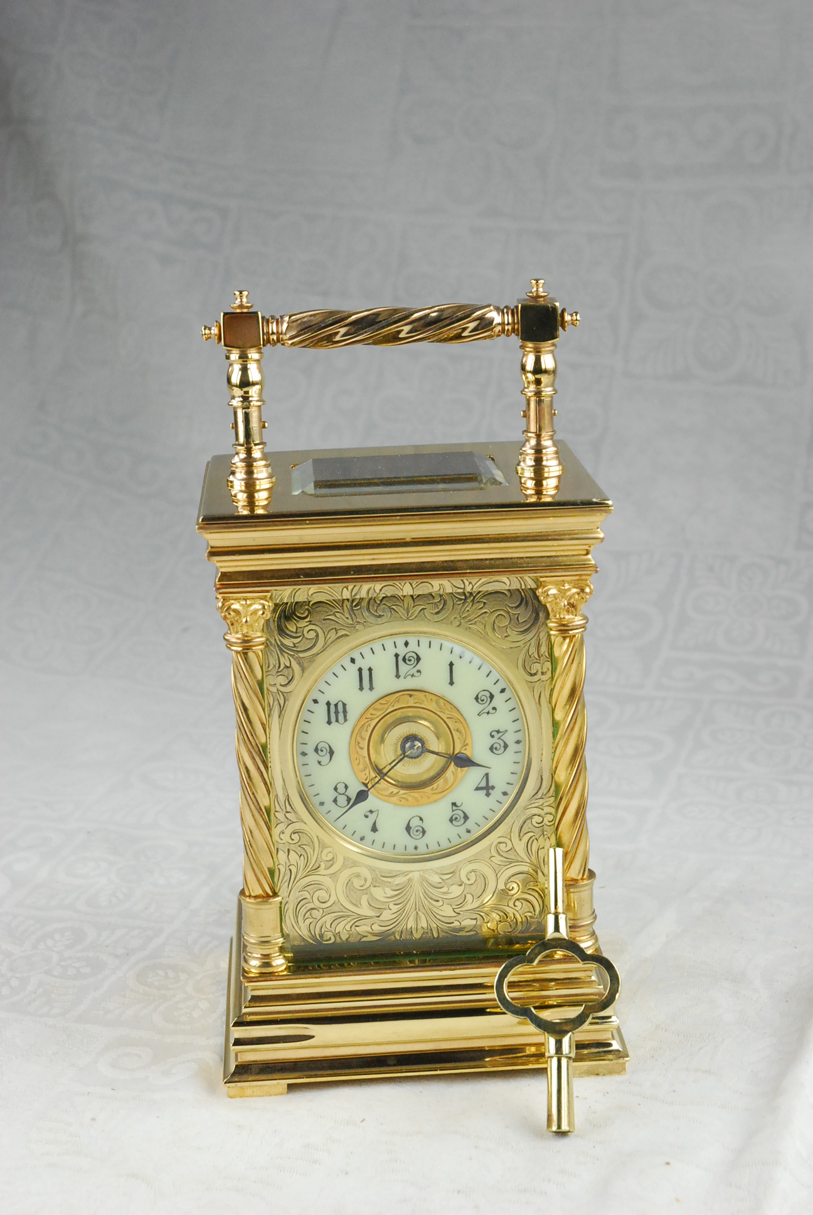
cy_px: 608
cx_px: 406
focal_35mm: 69
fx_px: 2331
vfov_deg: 29.2
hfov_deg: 19.8
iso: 1250
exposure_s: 1/640
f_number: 13
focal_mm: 46
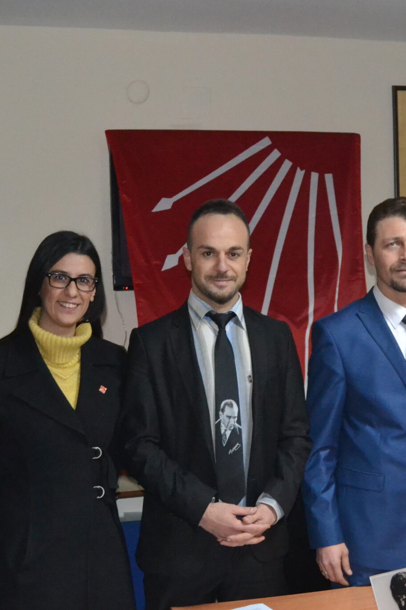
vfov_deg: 35.6
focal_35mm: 56
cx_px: 271
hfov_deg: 24.1
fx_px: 948
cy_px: 339
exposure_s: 1/60
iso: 3200
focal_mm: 20
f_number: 3.5
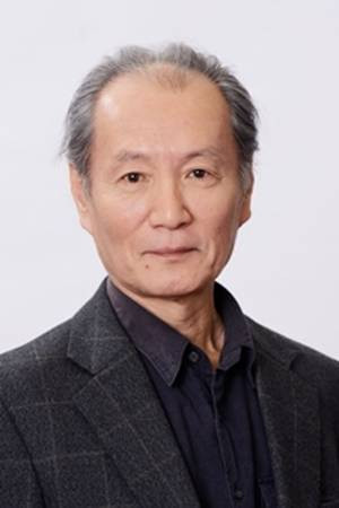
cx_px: 170
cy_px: 254
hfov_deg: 4.6
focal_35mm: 300
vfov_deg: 6.9
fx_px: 4237
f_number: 5.6
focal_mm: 200
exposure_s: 1/125
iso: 200
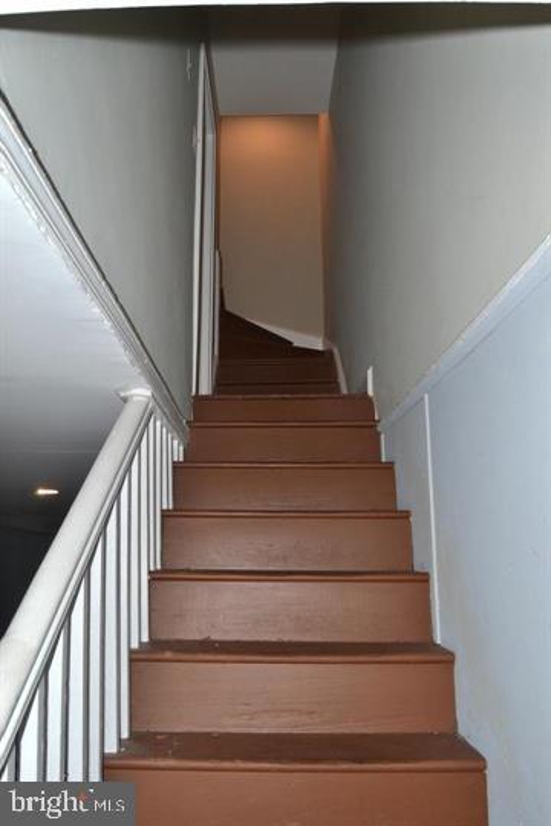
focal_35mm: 27
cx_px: 276
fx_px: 620
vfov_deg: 67.4
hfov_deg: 47.9
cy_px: 413
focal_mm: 18
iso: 180
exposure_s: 1/60
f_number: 8
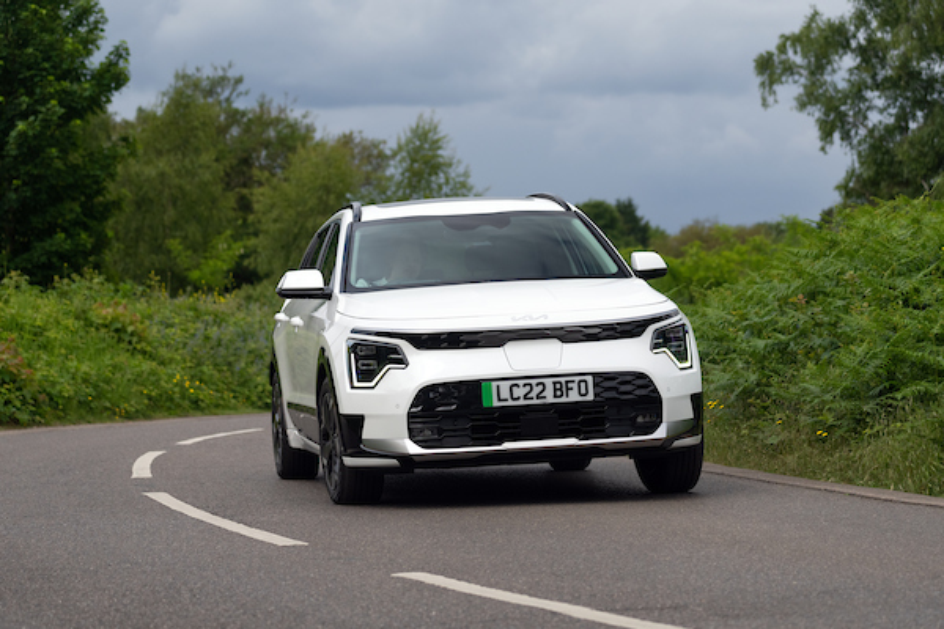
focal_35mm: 116
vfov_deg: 11.8
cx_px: 472
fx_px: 3042
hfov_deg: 17.6
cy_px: 314
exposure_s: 1/1000
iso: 640
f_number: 5
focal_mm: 116
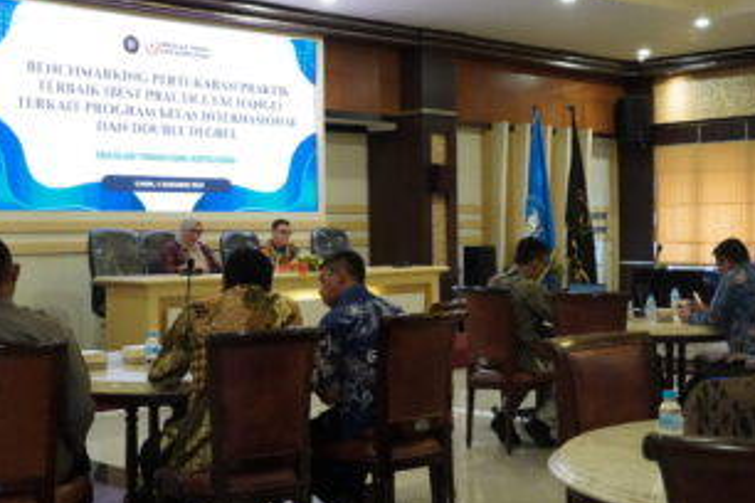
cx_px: 398
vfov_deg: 23.5
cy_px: 219
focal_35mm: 58
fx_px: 1209
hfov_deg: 34.7
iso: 5000
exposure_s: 1/160
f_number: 4.5
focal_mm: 29
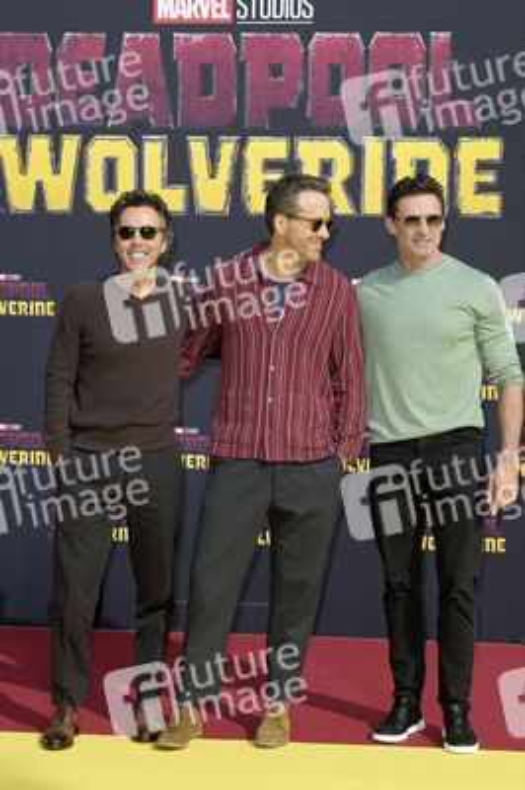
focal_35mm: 75
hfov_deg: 18.2
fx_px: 1643
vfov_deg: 27.0
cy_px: 395
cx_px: 262
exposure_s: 1/250
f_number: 14
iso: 320
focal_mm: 75
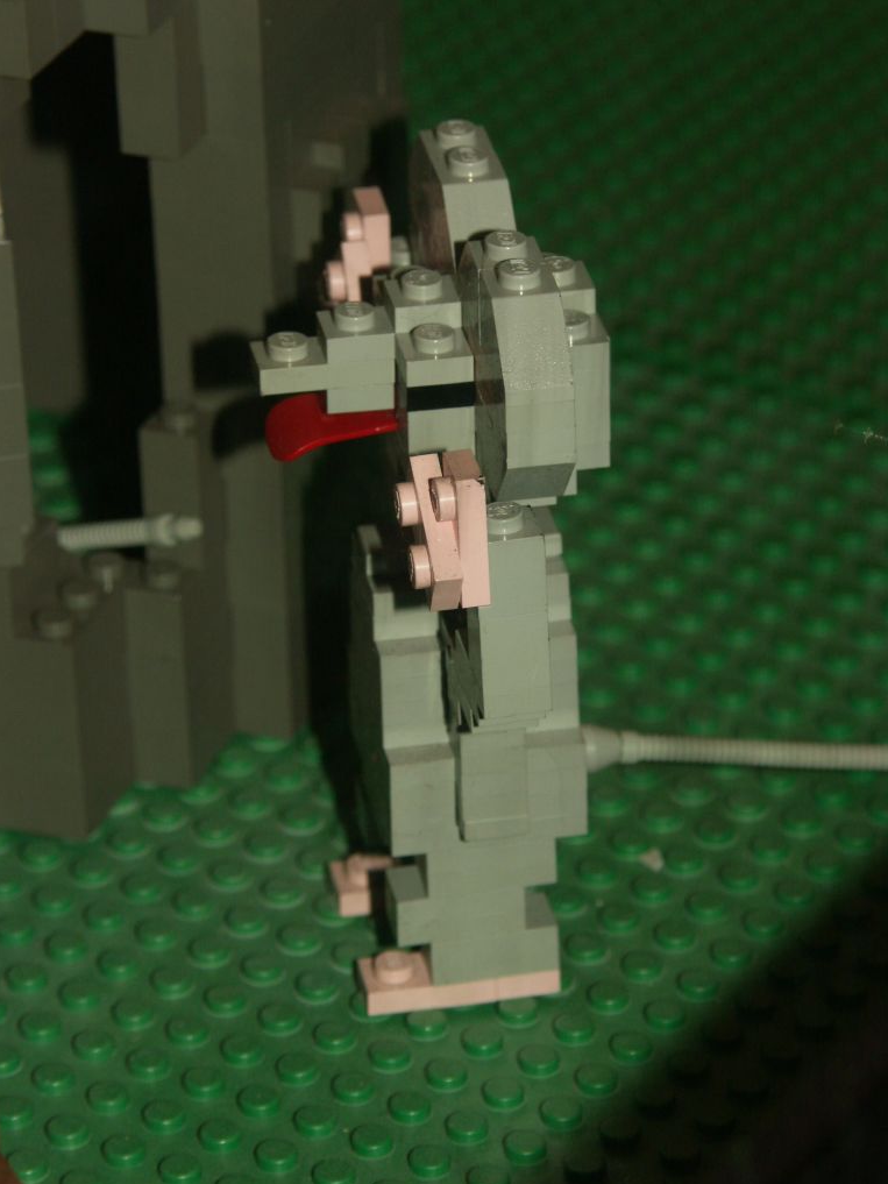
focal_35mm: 153
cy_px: 595
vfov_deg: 12.9
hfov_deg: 9.7
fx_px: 5232
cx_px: 442
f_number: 5
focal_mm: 38.88
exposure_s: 1/160
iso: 200
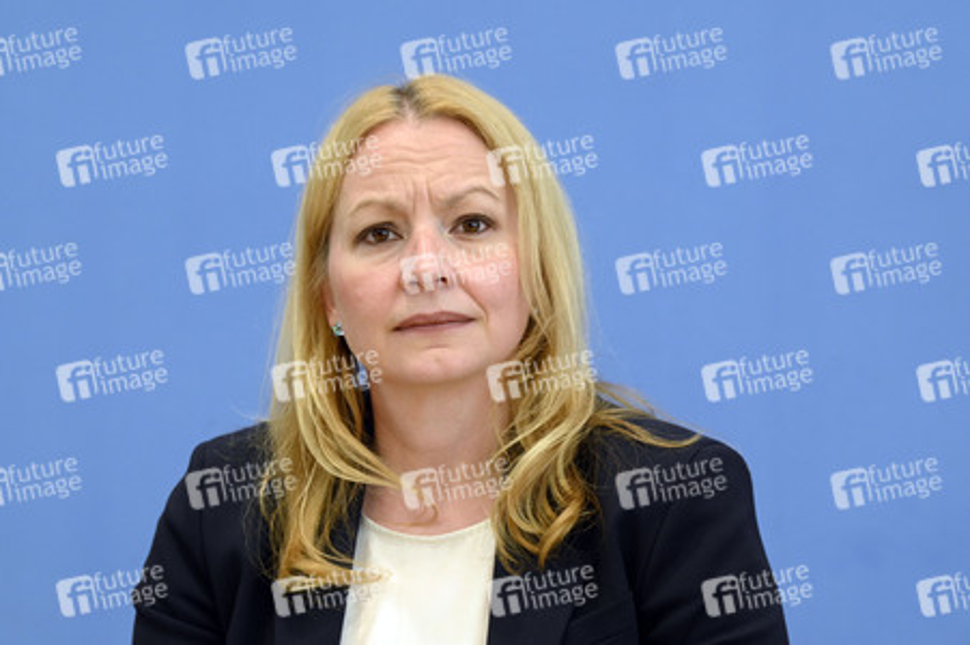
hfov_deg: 14.2
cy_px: 322
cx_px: 485
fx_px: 3904
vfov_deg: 9.4
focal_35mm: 145
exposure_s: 1/500
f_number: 6.3
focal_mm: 145
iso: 3200
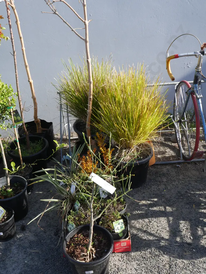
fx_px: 317
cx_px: 103
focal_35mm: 40
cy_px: 137
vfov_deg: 46.8
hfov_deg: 36.0
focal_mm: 20
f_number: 6.3
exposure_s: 1/250
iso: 200
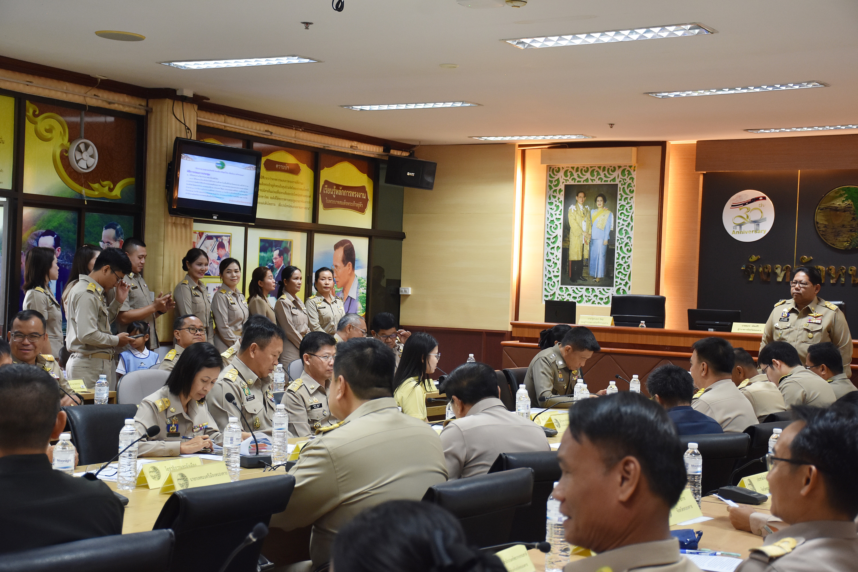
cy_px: 286
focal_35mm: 57
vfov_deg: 23.8
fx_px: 1358
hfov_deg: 35.1
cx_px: 429
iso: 900
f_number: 4.2
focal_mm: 38
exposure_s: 1/60
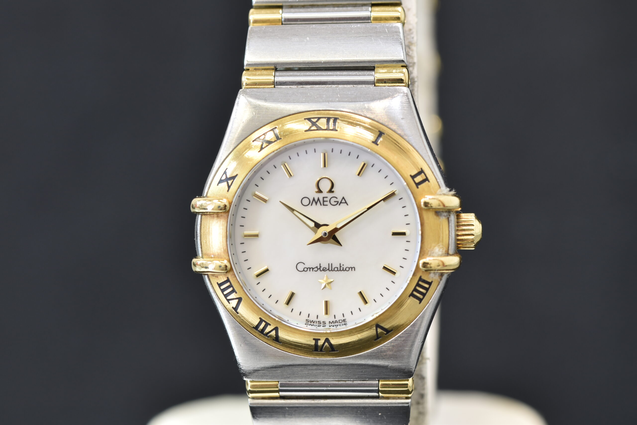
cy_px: 212
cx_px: 318
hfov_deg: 15.2
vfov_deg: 10.2
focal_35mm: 135
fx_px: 2389
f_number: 8
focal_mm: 90
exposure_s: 1/3
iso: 100
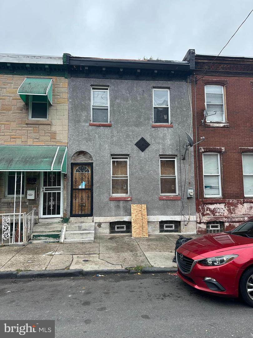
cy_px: 169
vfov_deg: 71.6
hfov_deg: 56.8
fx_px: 234
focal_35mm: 24
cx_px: 126
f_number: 1.78
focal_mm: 6.86
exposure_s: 1/1019
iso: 80
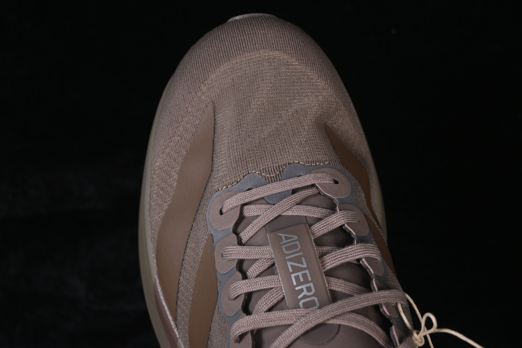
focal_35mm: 75
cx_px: 261
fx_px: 1087
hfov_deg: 27.0
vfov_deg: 18.2
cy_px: 174
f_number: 6.3
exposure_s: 1/60
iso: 160
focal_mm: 50
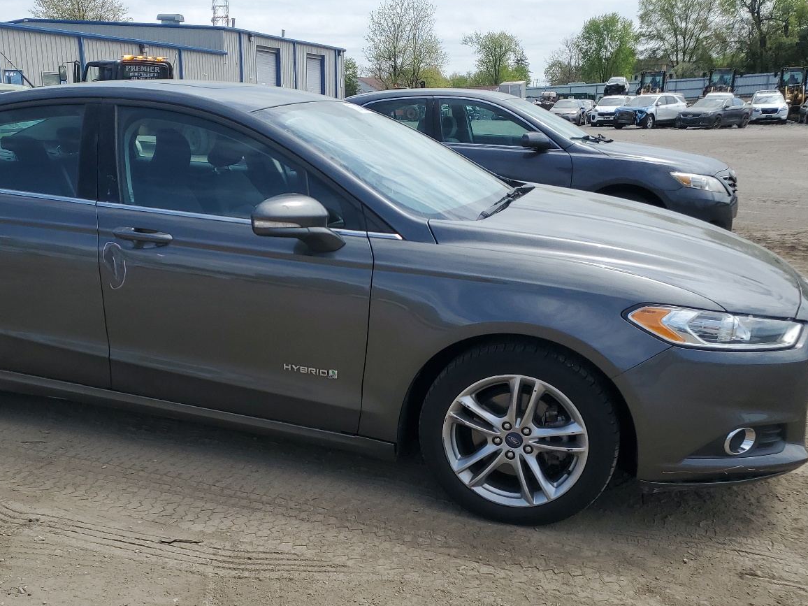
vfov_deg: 39.5
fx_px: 840
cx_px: 280
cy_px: 357
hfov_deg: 50.6
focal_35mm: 36
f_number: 1.5
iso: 50
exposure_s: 1/3333
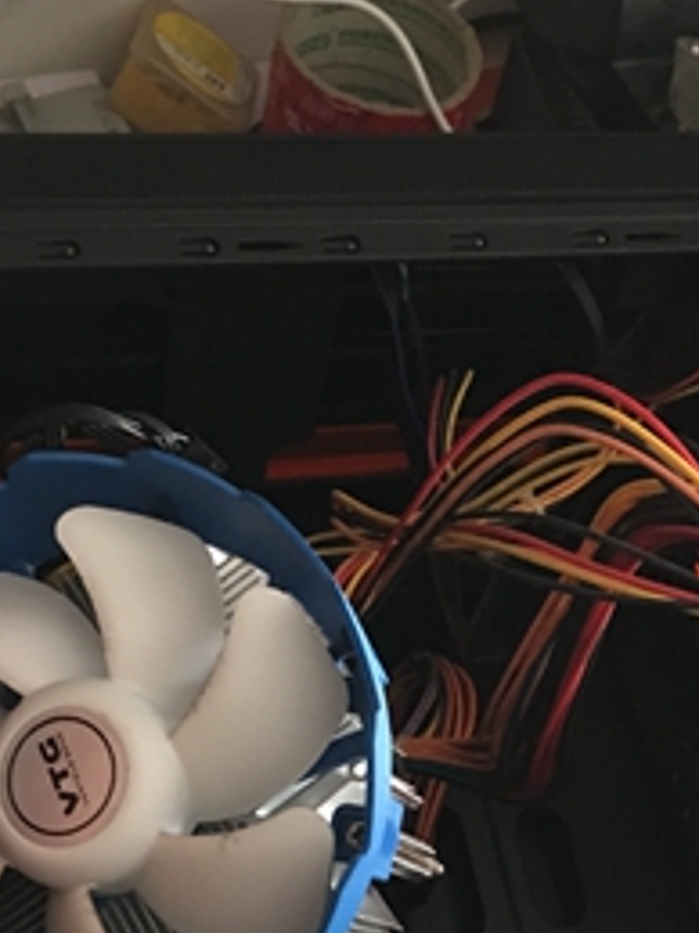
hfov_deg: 26.0
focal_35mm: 56
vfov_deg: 32.6
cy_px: 843
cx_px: 413
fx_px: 1509
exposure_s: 1/8
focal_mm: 4.15
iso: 160
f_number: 2.2
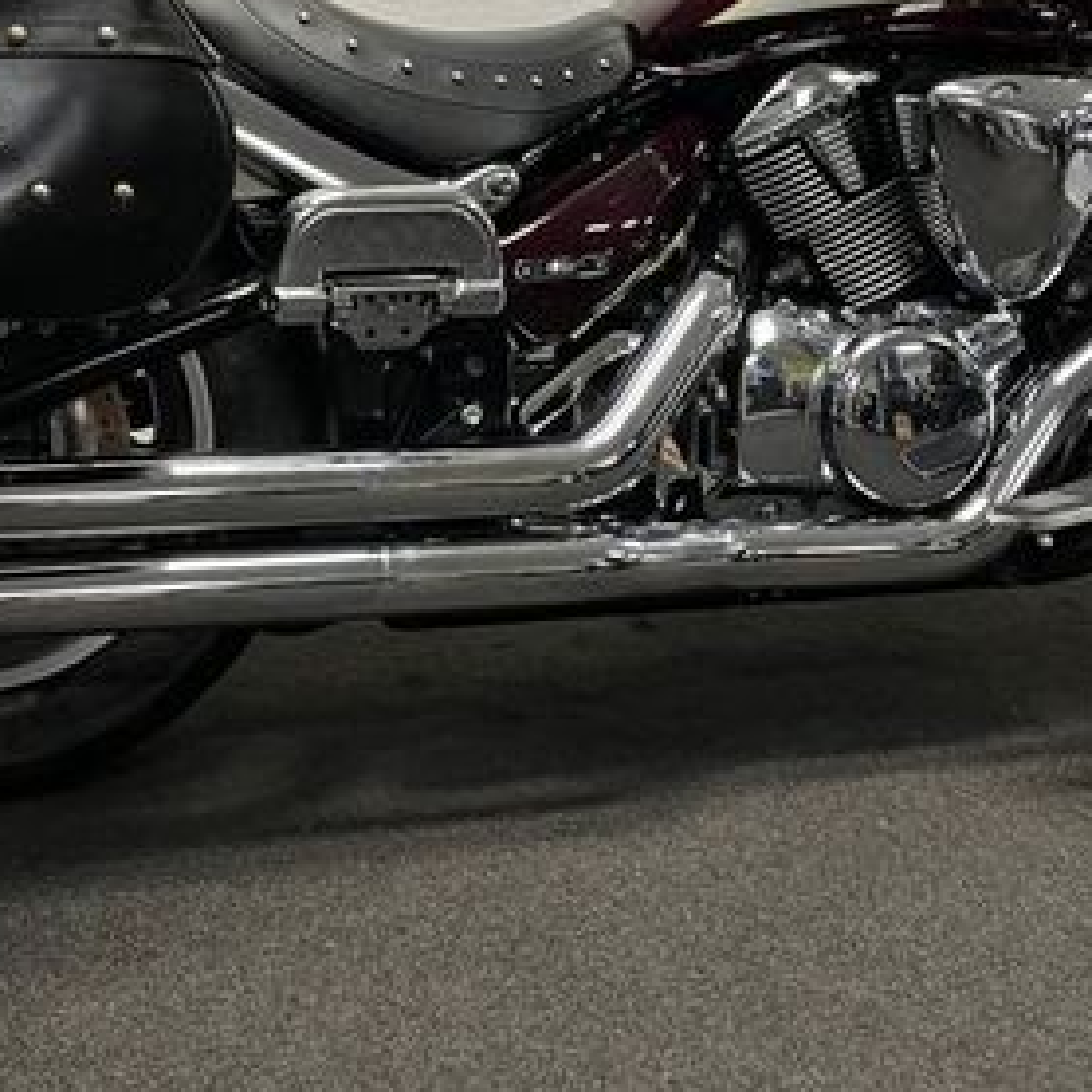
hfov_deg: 32.2
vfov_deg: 31.0
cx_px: 483
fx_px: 1892
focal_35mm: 53
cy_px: 153
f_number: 1.6
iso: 80
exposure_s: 1/50
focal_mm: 5.1
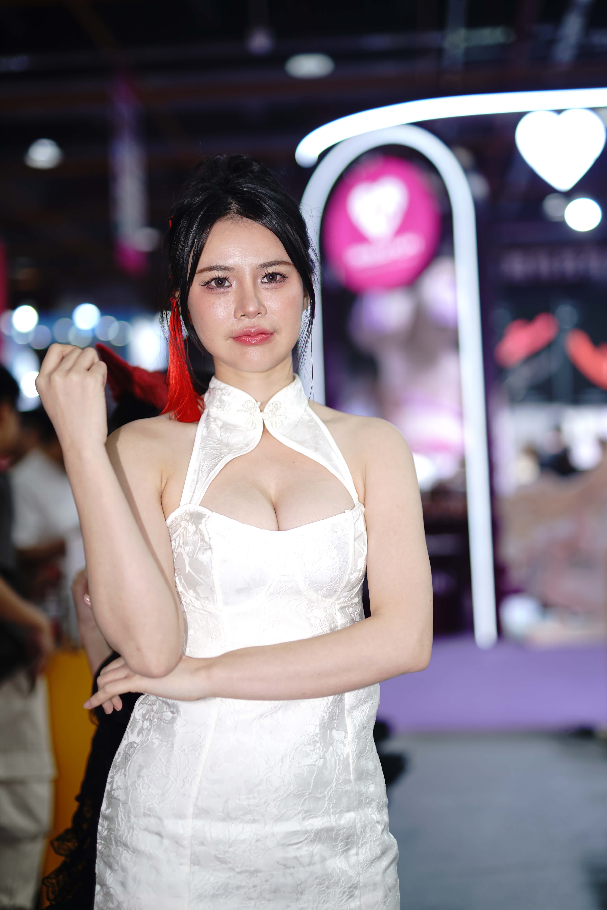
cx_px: 304
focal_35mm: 50
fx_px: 1264
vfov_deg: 39.6
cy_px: 455
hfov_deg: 27.0
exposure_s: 1/250
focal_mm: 50
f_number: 1.4
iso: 100
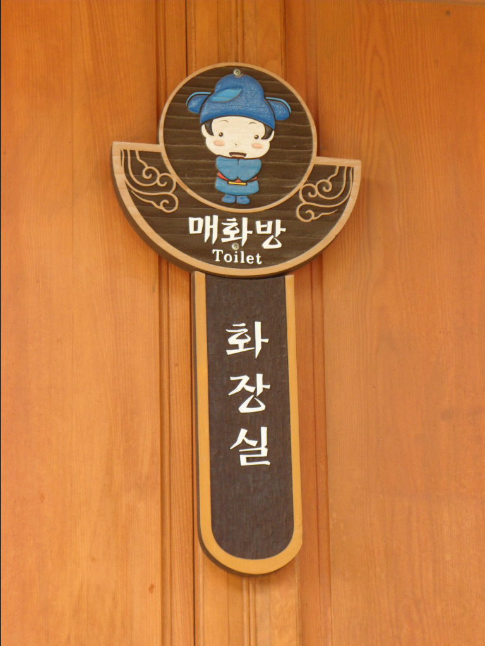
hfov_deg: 12.7
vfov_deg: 16.8
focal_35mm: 117
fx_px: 2186
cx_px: 242
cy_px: 323
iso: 160
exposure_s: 1/60
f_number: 5.4
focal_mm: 21
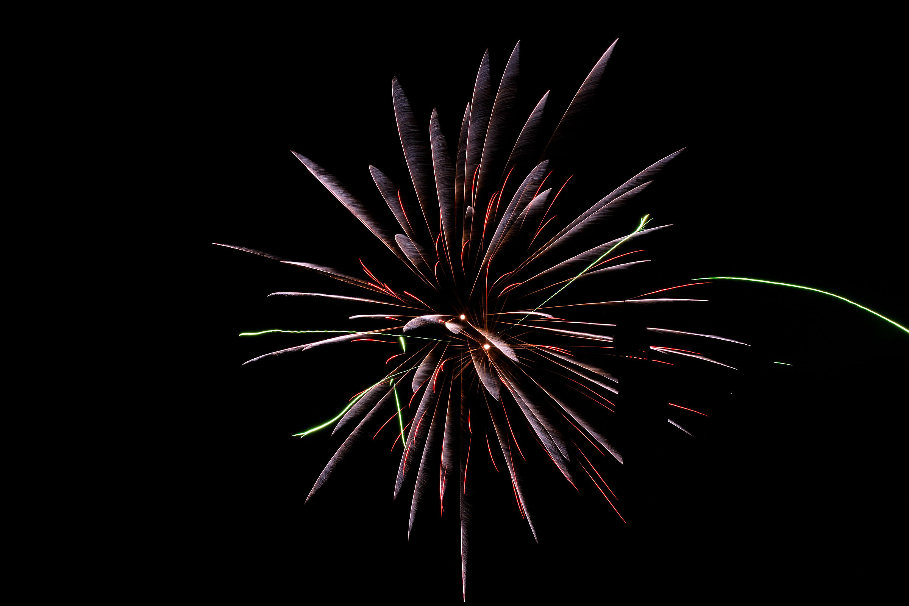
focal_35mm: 33
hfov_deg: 57.2
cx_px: 454
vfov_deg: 40.0
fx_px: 833
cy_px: 303
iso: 100
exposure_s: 5
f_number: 16
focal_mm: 22
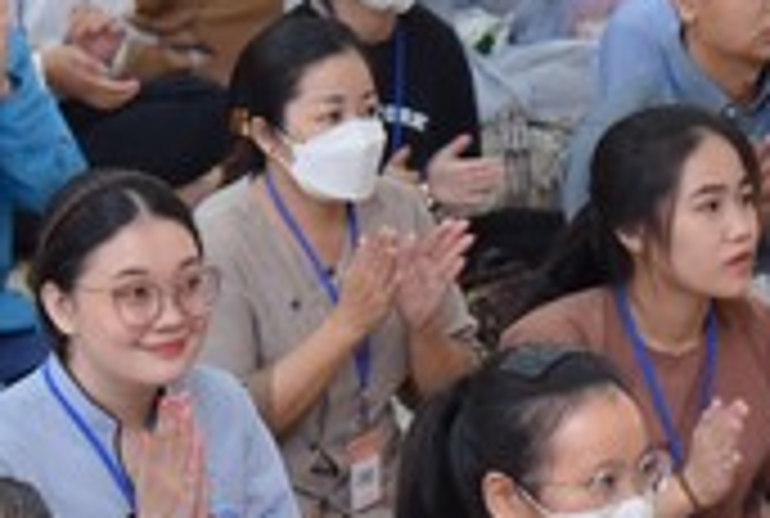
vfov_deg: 5.9
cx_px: 558
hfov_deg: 8.7
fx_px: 5040
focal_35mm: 235
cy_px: 518
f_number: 4.5
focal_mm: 62
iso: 1250
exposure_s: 1/100
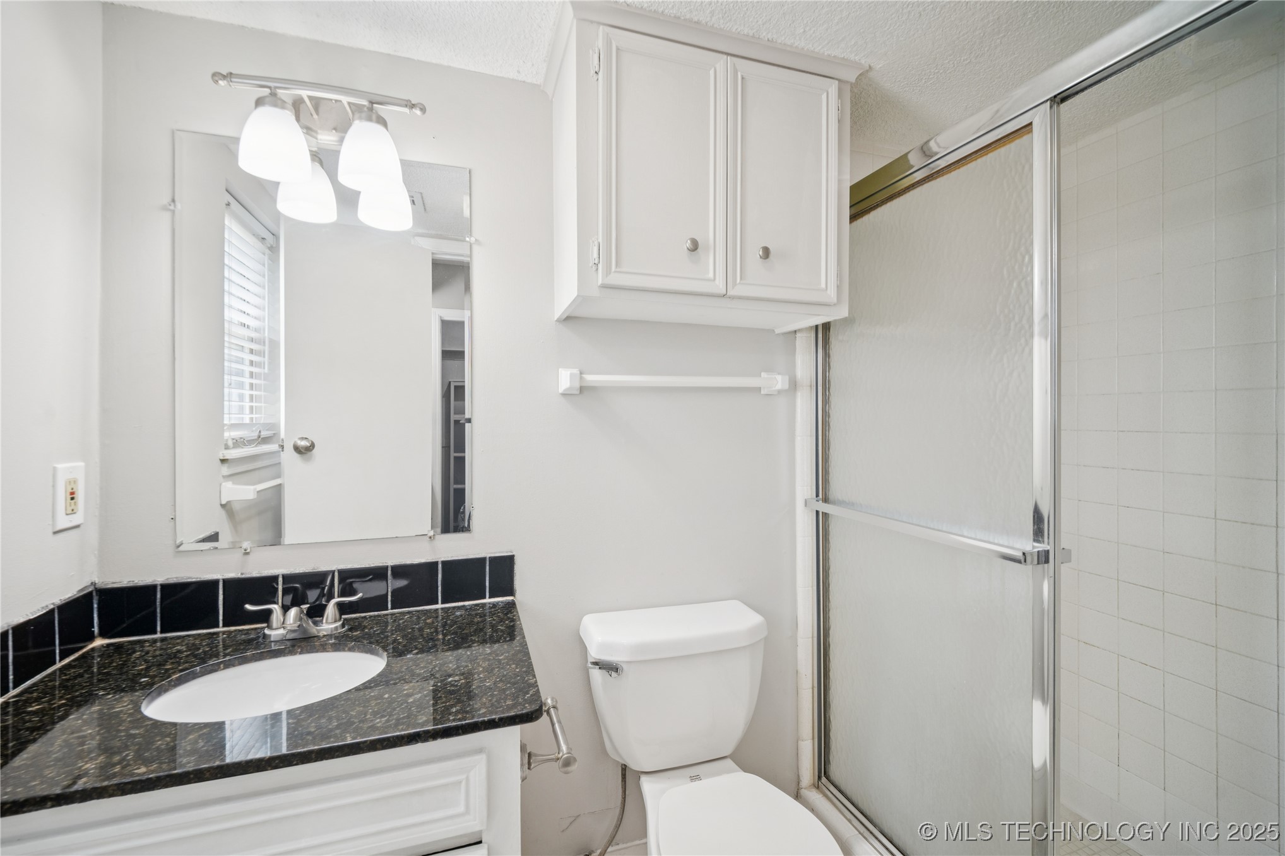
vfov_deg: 81.2
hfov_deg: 104.3
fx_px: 500
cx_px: 642
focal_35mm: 14
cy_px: 428
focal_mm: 14
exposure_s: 1/15
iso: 640
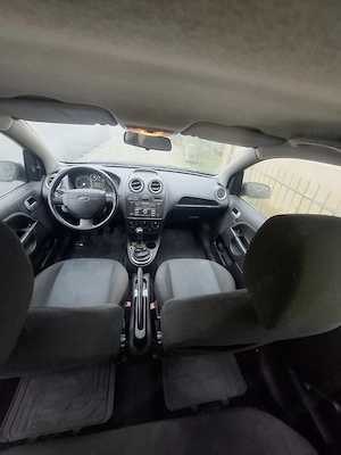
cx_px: 170
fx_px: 171
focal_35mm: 13
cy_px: 228
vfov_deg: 106.2
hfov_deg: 89.9
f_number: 2.2
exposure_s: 1/33
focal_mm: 1.74
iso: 200
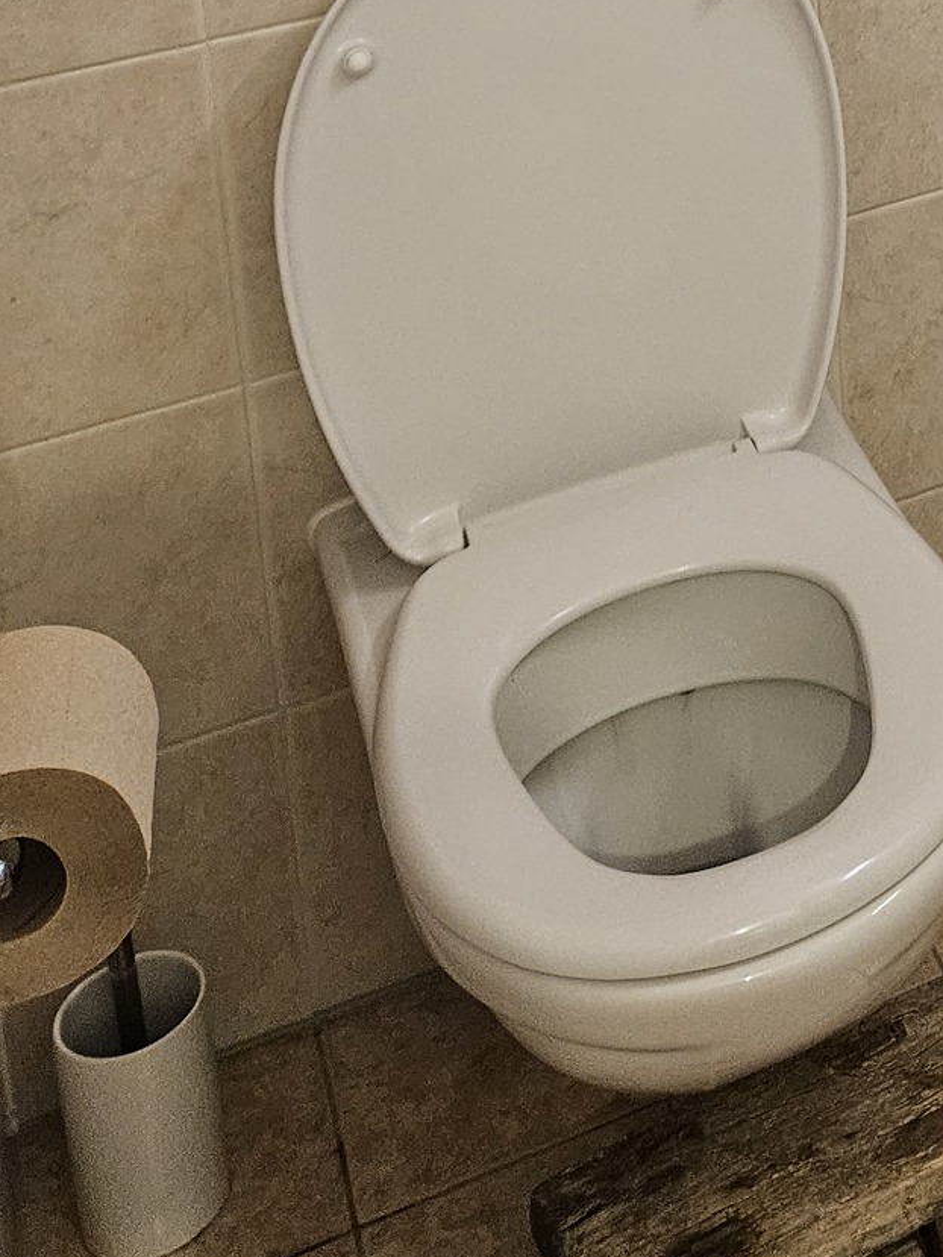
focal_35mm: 71
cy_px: -588
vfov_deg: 22.7
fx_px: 2578
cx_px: 1454
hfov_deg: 18.2
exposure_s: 1/100
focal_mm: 5.4
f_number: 1.8
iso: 500
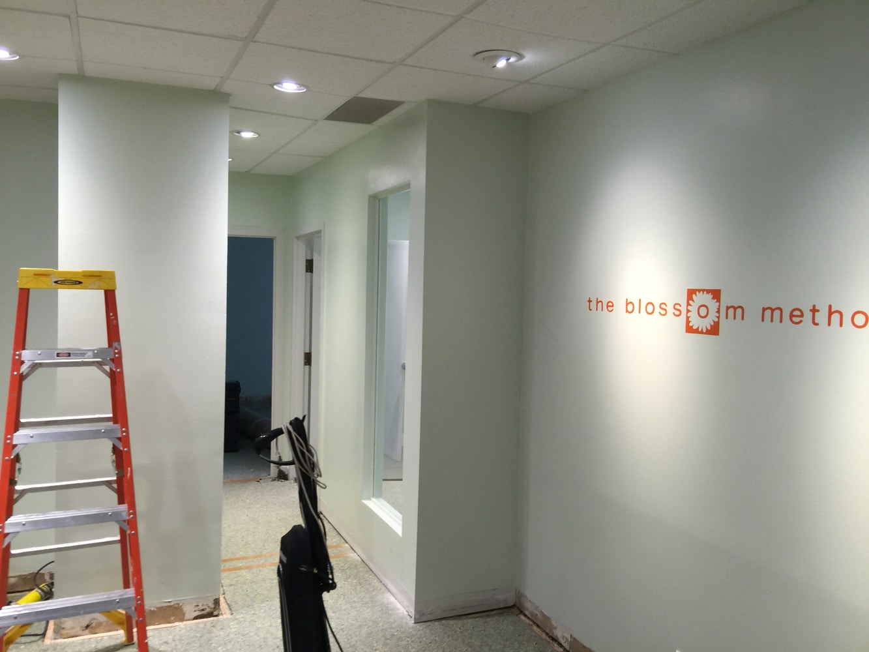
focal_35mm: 29
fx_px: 728
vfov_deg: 48.2
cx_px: 434
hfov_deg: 61.7
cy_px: 326
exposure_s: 1/15
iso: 32
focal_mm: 4.15
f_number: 2.2
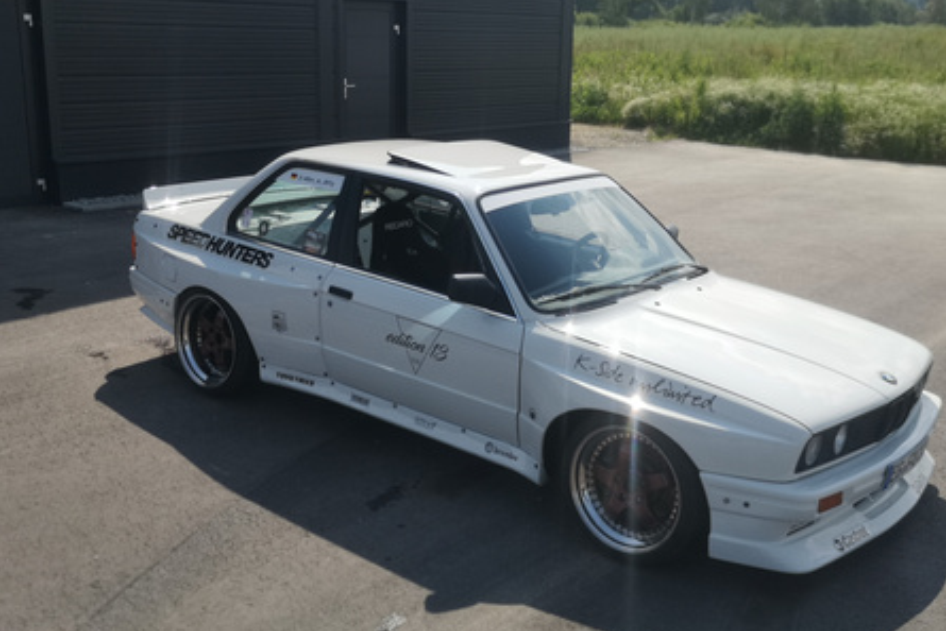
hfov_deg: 48.4
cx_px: 476
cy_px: 306
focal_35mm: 40
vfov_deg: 33.4
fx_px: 1051
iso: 50
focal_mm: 3.95
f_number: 4
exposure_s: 1/3571
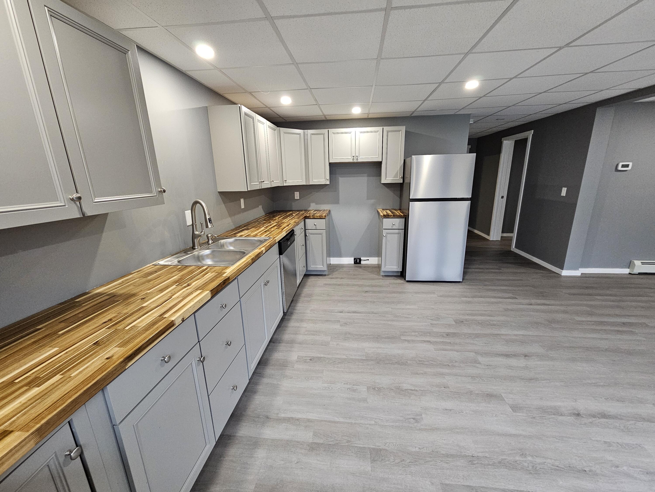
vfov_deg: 89.9
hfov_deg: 106.2
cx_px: 328
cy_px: 246
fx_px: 246
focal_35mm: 13
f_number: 2.2
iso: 400
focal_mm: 2.2
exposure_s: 1/60
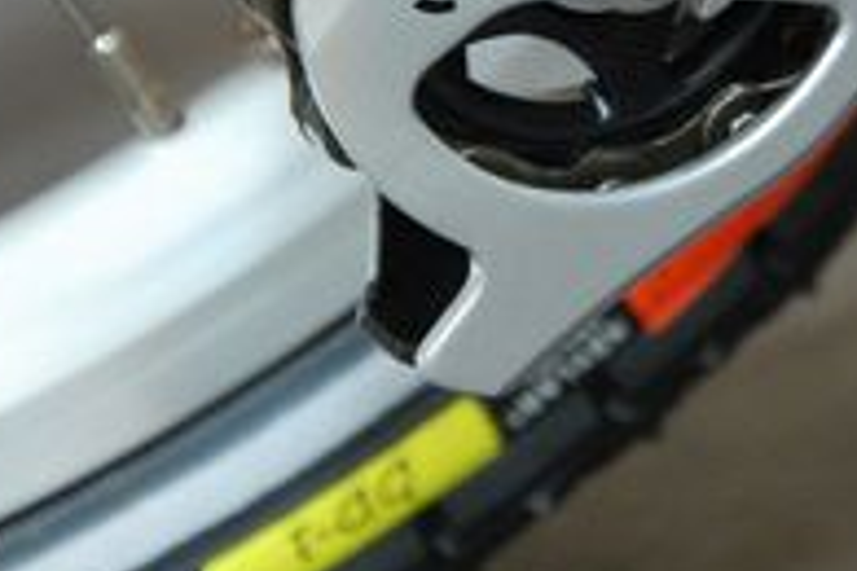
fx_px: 6213
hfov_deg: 7.9
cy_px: -79
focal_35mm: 261
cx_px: 681
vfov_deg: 5.2
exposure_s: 1/6
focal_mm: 68
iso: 1600
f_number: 5.6
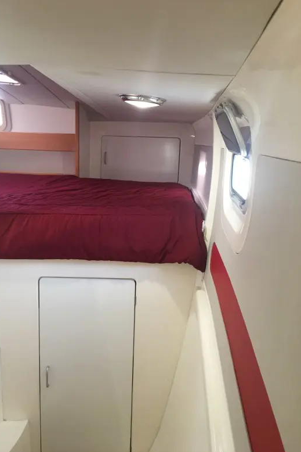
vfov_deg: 60.3
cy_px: 223
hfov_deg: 42.2
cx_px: 129
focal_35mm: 31
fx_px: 389
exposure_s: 1/15
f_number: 2.2
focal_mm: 4.15
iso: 40
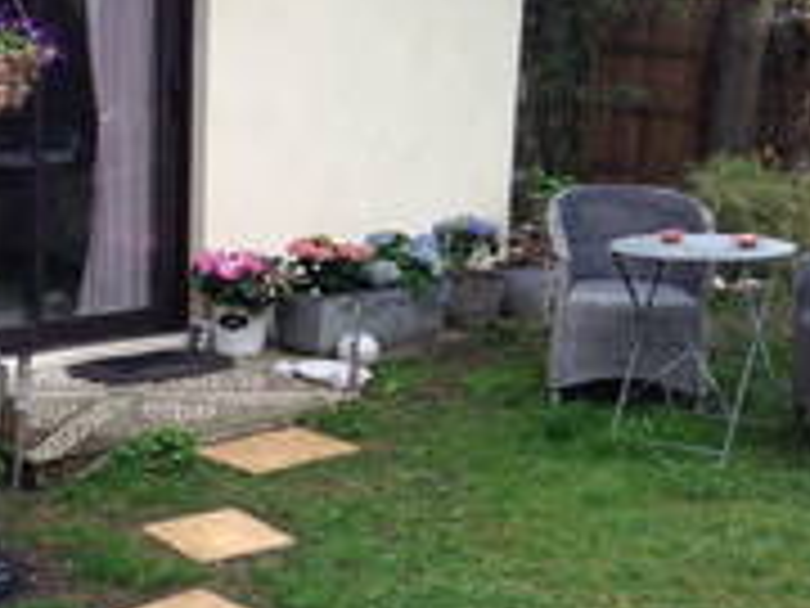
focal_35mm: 66
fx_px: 1544
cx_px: 198
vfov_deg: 22.3
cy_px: 302
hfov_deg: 28.9
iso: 50
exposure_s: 1/120
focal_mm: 3.3
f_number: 2.4
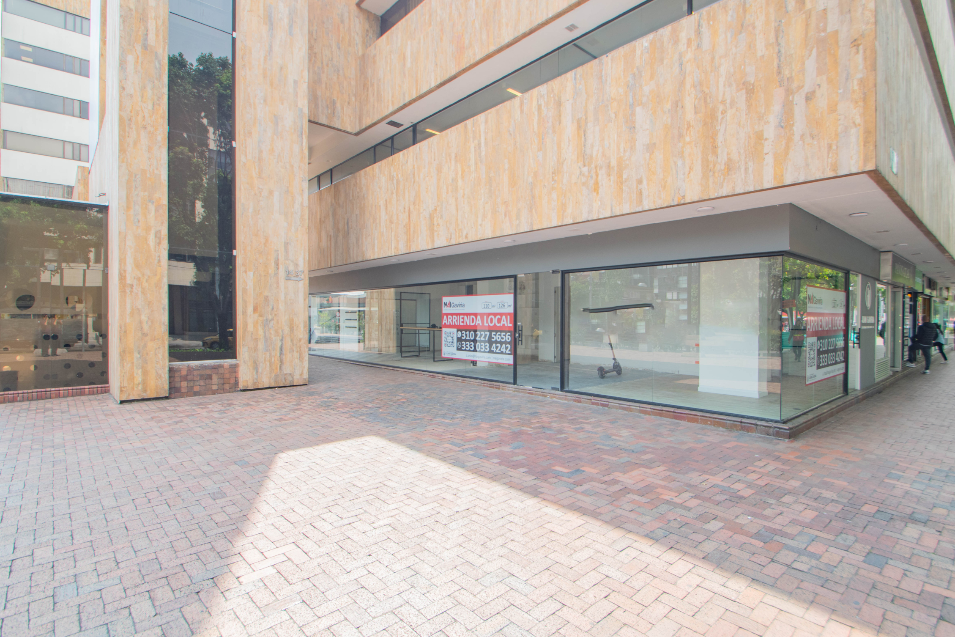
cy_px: 328
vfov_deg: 70.4
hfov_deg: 93.2
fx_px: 451
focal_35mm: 17
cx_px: 492
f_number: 7.1
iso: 100
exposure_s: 1/125
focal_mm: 10
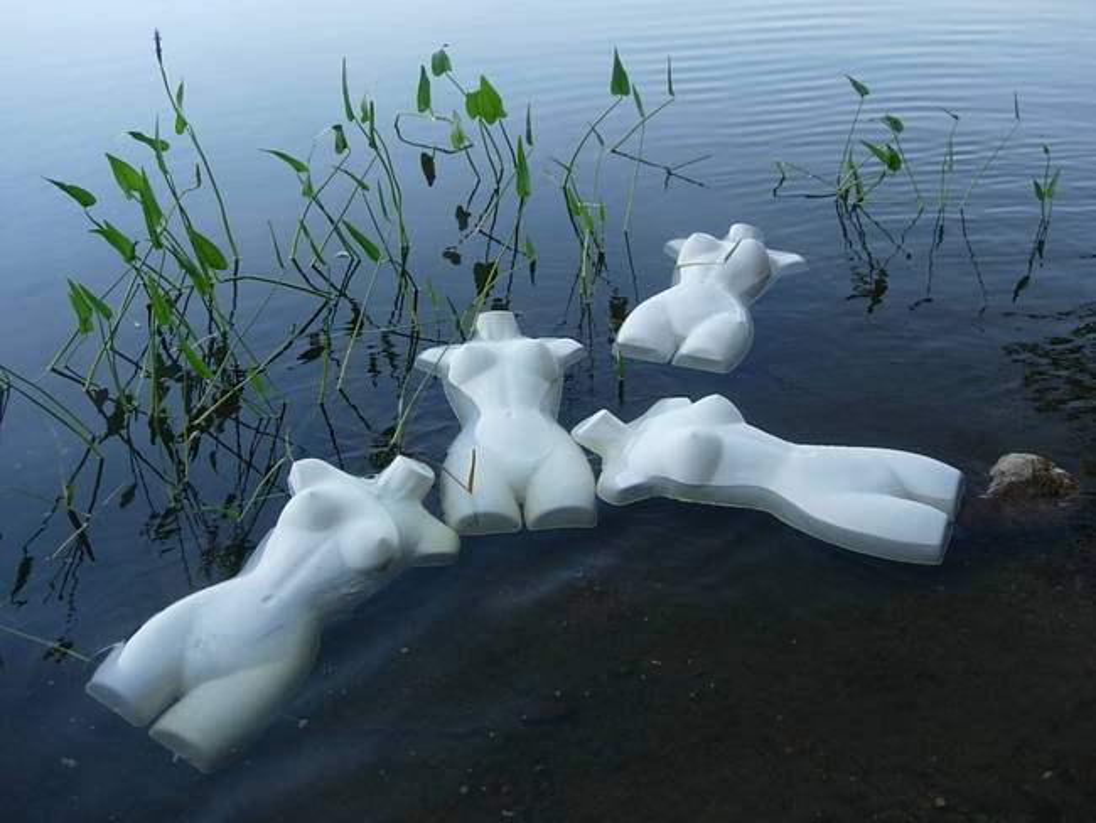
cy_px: 412
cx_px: 548
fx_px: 1204
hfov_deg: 49.0
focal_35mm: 38
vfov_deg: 37.7
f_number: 2.8
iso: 64
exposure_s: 1/121
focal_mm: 7.8
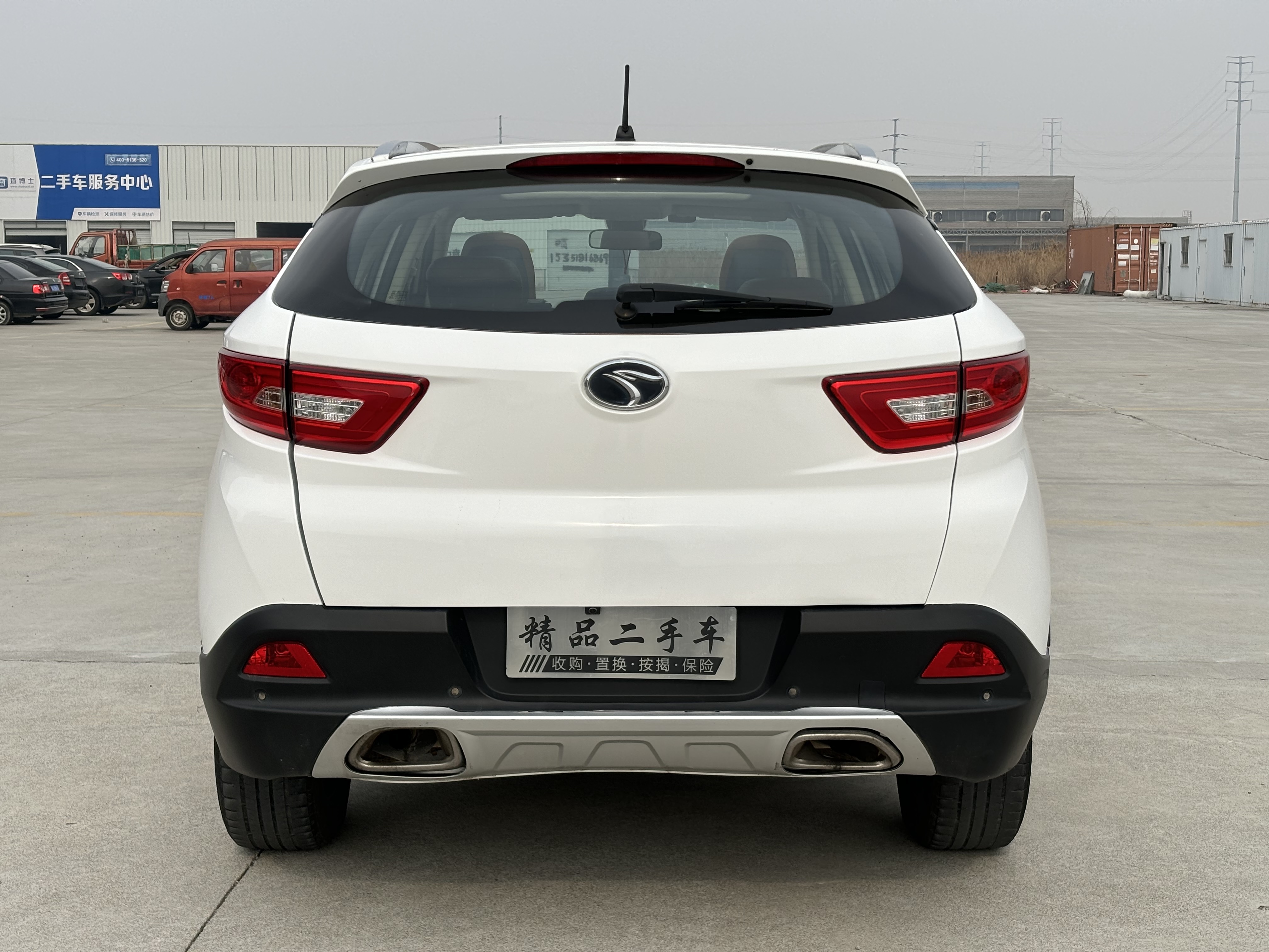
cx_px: 634
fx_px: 1906
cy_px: 476
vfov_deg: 28.0
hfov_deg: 36.8
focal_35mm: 52
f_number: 1.6
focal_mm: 5.96
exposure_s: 1/3663
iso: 32
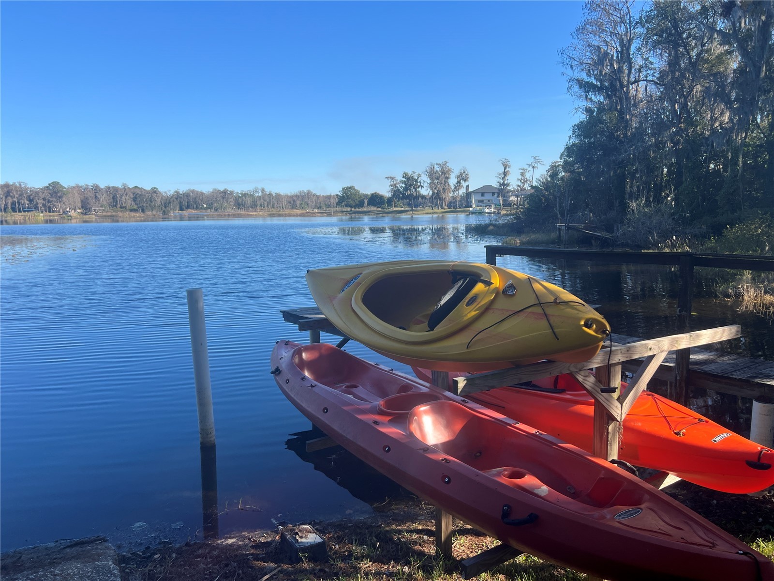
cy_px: 290
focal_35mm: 26
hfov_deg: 67.3
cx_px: 387
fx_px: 581
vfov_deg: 53.1
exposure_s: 1/1934
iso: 50
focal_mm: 5.7
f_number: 1.5
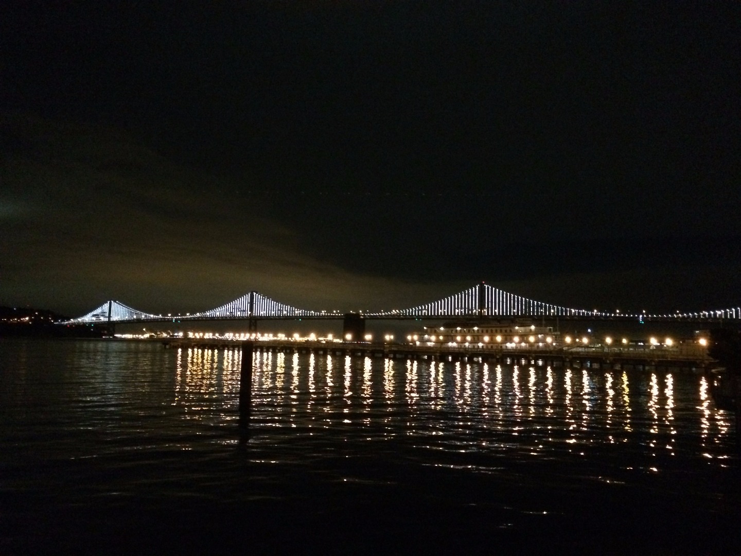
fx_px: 621
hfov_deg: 61.7
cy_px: 278
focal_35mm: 29
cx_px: 370
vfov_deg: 48.2
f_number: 2.2
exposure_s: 1/15
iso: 1600
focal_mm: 4.15
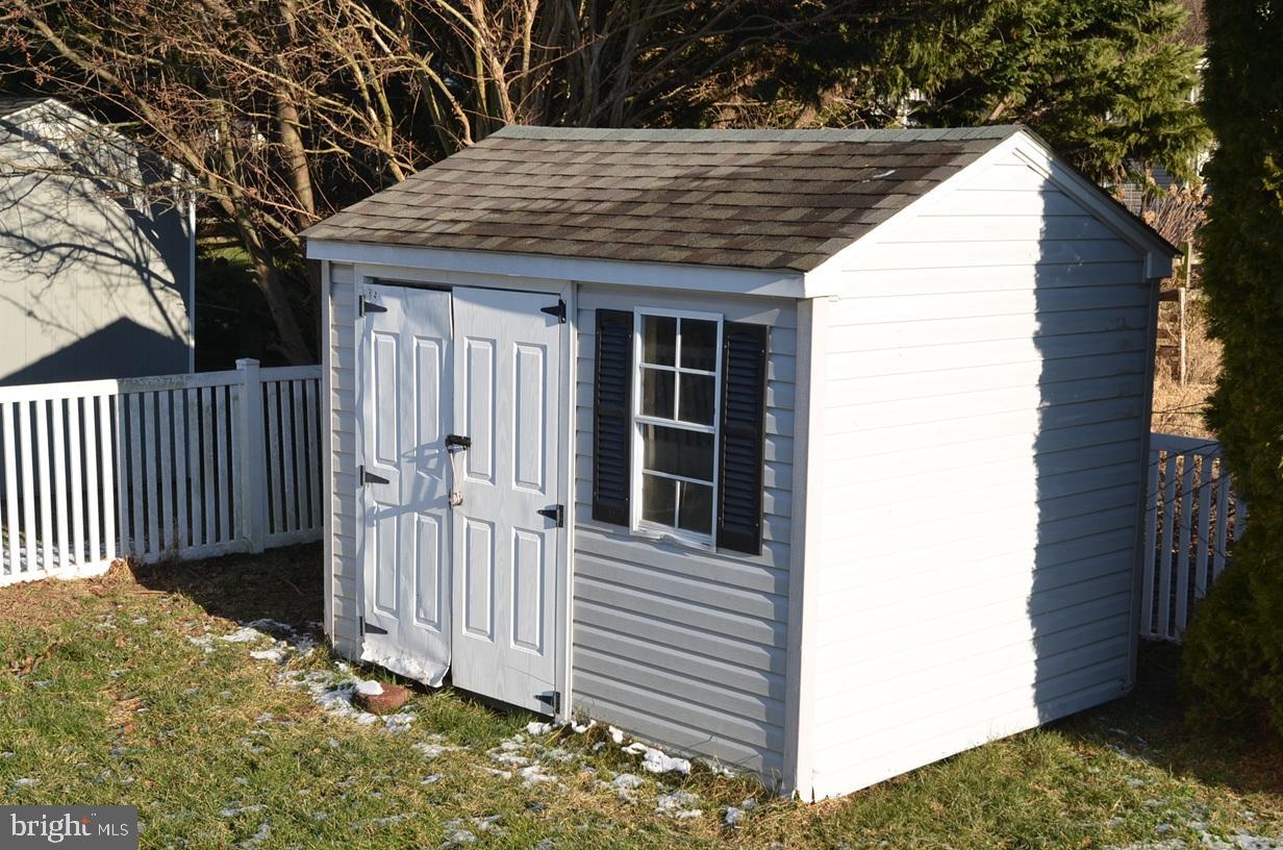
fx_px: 1867
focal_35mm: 52
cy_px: 425
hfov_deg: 37.9
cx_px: 642
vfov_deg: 25.6
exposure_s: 1/250
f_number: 8
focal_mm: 35
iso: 100
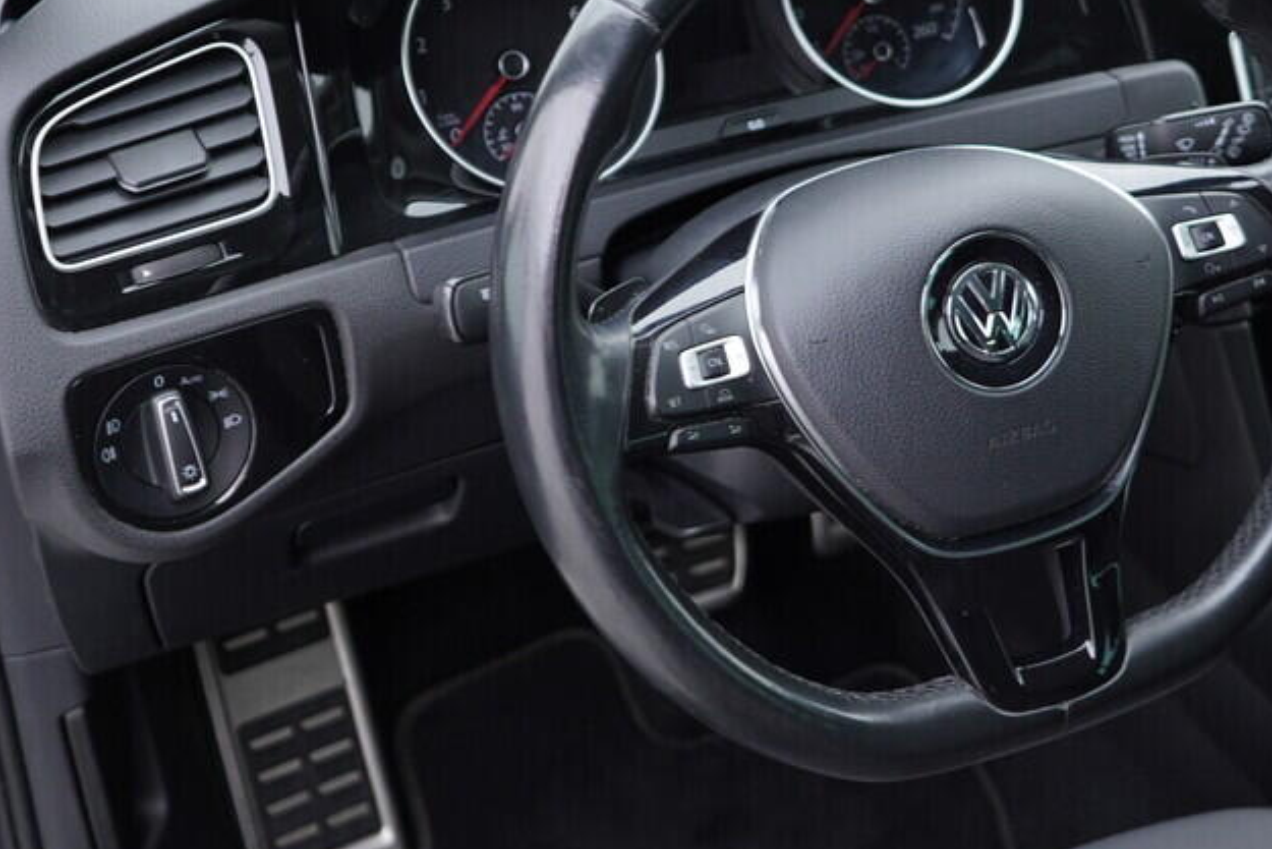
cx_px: 824
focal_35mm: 59
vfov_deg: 22.9
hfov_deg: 33.7
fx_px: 2085
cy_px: 288
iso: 200
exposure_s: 1/40
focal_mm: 24
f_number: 2.8
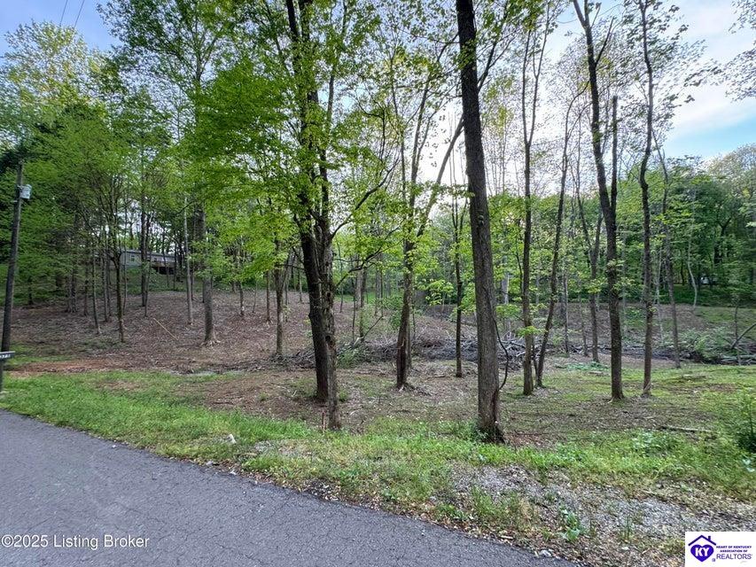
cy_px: 284
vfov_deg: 85.7
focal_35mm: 14
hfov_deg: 102.1
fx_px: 306
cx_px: 378
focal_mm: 2.22
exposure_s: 1/99
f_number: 2.2
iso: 100
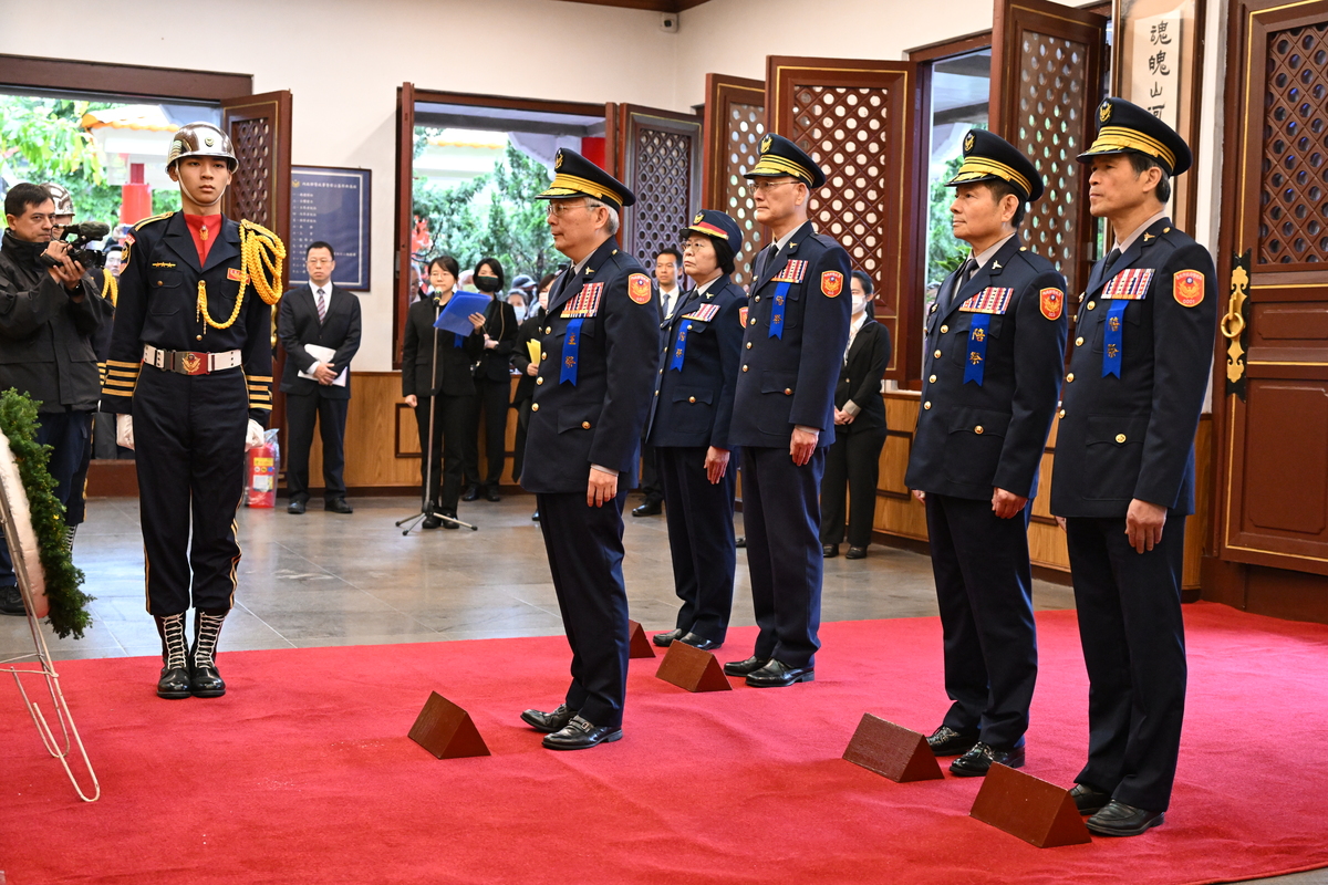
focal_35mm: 46
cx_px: 664
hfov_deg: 42.7
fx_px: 1697
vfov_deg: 29.2
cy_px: 442
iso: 5600
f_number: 4
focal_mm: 46
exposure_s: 1/160
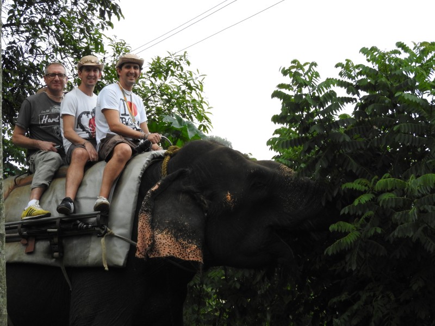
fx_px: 1194
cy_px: 163
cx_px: 218
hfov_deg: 20.7
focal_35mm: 95
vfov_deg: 15.6
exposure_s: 1/20
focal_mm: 17
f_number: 4.8
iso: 400
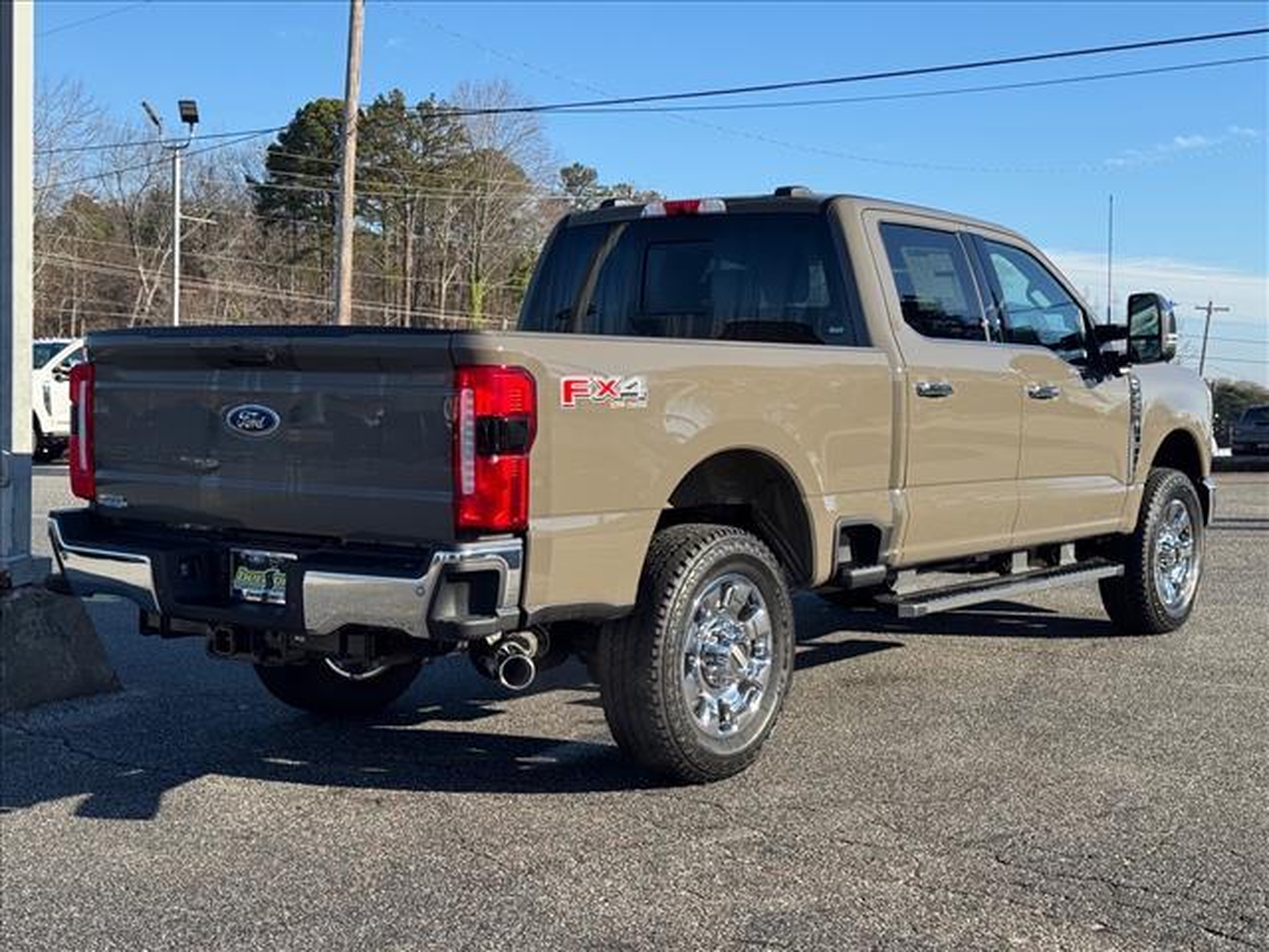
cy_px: 476
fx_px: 1760
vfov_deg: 30.3
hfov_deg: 39.7
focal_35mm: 48
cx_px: 634
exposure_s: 1/2331
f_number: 1.78
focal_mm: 6.76
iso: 64
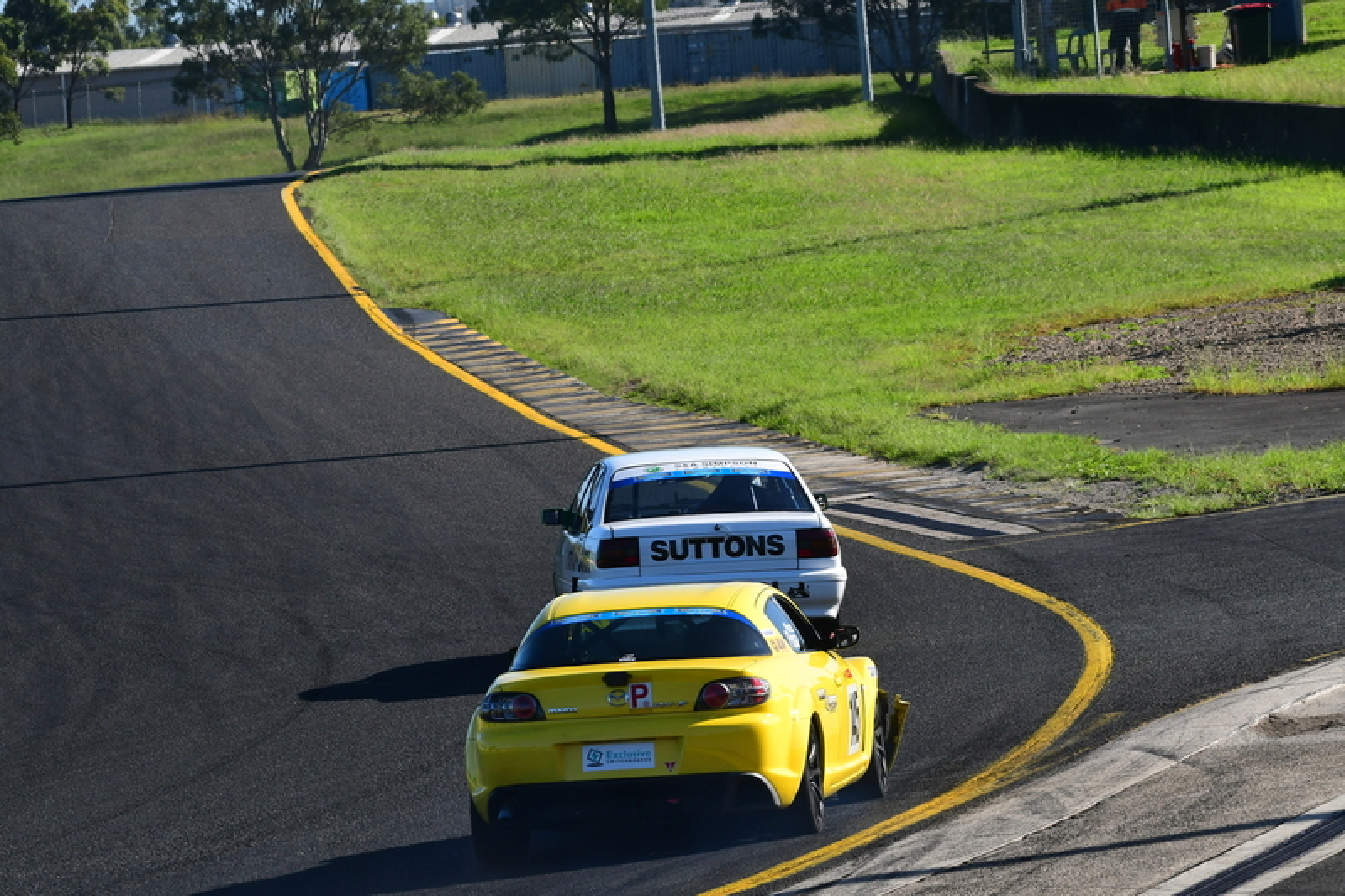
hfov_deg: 6.5
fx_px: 11766
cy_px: 448
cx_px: 672
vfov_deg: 4.4
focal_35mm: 315
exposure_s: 1/640
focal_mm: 210
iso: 500
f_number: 11
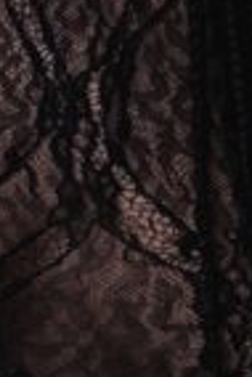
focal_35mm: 354
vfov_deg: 5.8
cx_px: 16
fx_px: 3708
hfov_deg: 3.9
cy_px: -69
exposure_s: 1/125
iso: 400
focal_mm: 56
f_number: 8
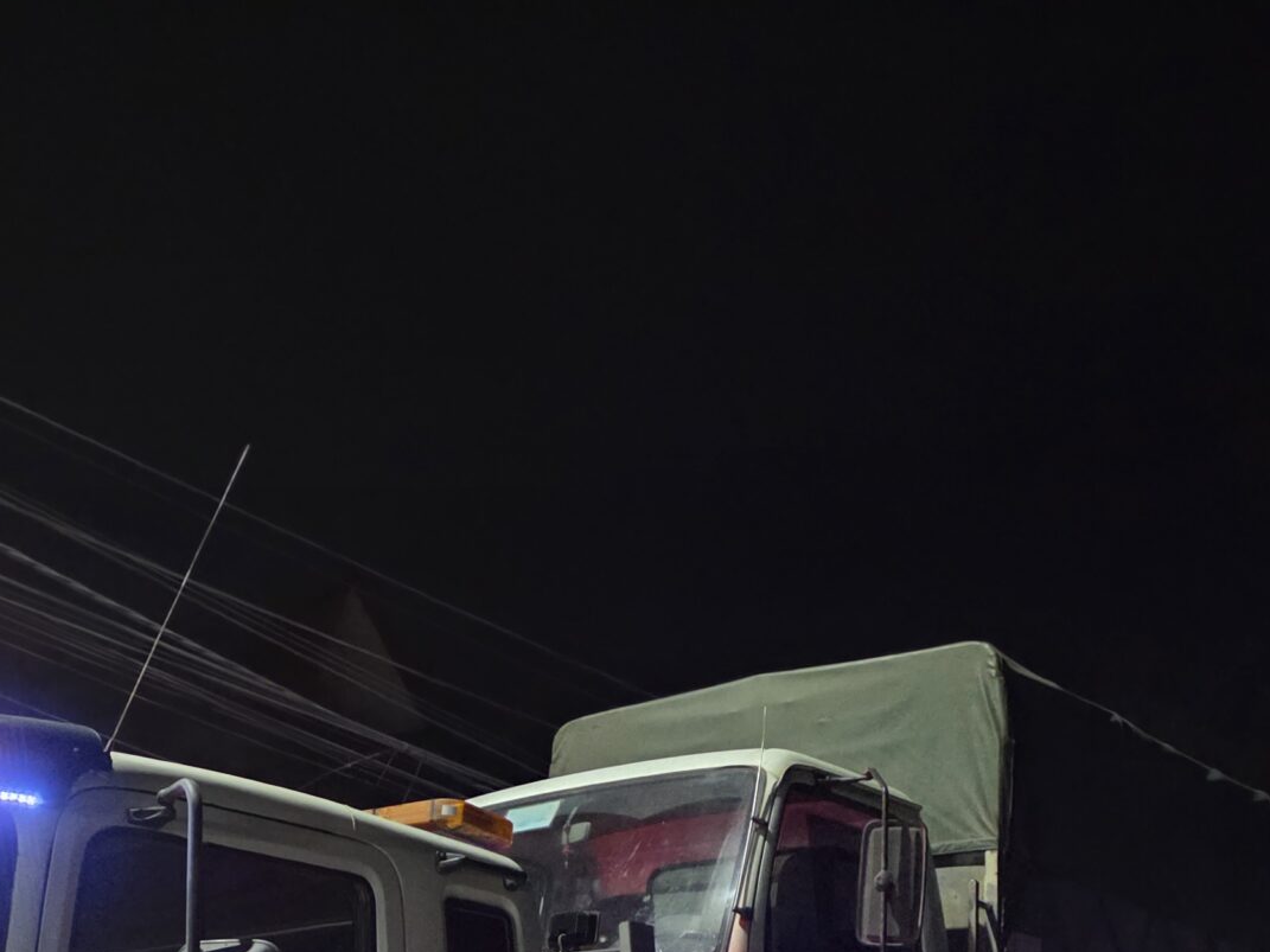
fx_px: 2018
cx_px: 323
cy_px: 1127
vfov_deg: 24.2
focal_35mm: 55
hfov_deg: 34.2
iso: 1600
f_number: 1.7
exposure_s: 1/50
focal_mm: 6.3
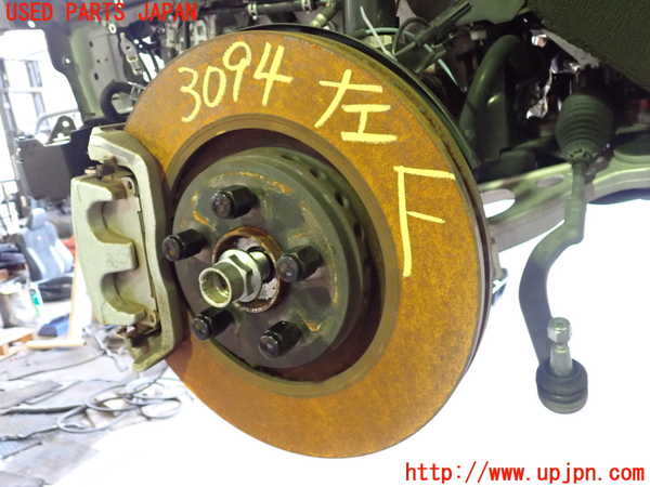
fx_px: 563
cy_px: 244
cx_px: 325
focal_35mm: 30
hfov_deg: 60.0
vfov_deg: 46.8
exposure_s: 1/50
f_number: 2.3
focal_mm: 5.4
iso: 1250
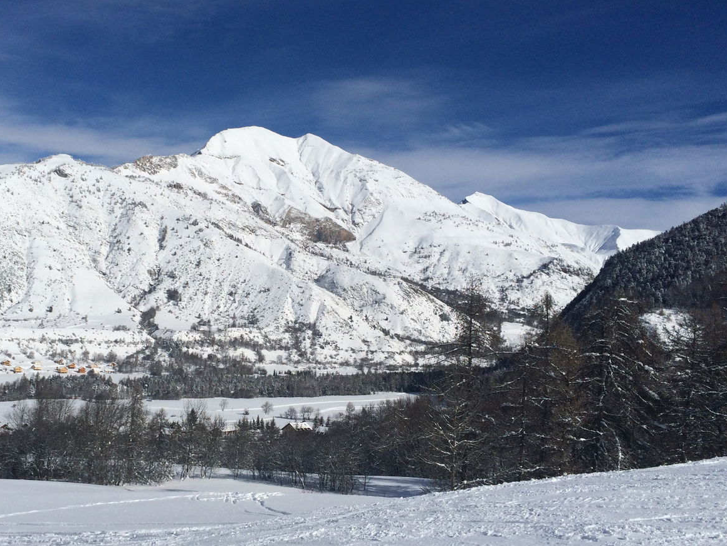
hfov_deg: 45.9
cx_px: 229
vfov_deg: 36.0
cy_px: 276
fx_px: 840
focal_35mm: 40
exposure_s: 1/10309
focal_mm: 4.15
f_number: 2.2
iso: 40
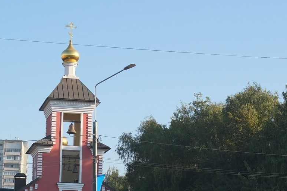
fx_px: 869
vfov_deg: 12.5
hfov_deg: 18.7
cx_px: 94
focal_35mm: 109
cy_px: 144
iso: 640
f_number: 5.6
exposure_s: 1/1300
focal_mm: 27
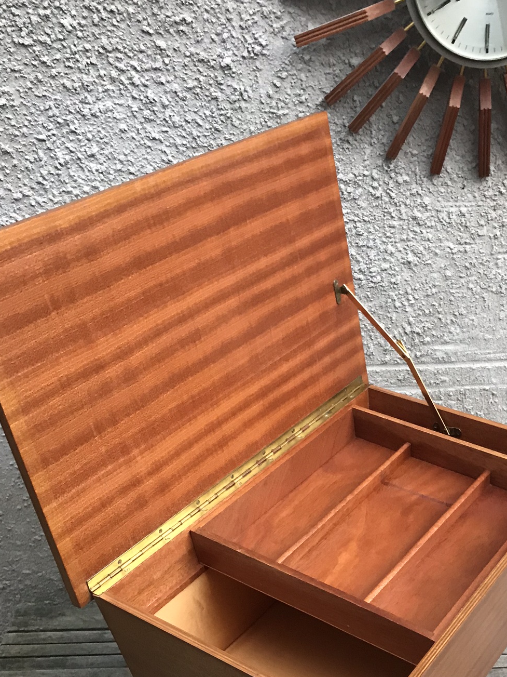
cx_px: 359
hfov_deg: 32.4
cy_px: 496
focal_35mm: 44
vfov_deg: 41.8
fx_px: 859
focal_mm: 3.99
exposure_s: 1/17
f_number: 1.8
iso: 80
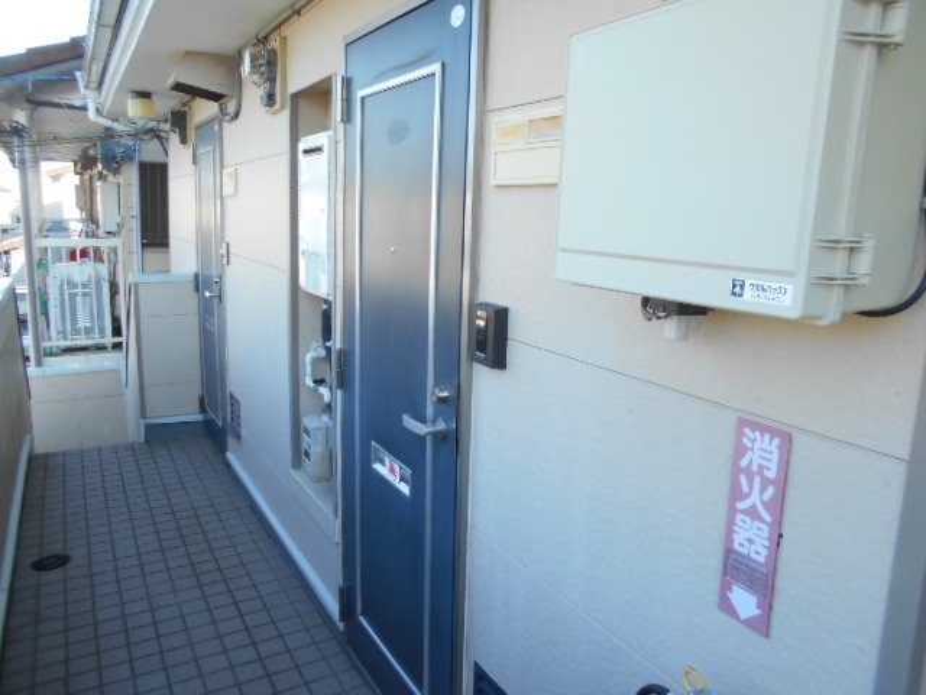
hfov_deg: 67.3
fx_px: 696
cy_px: 348
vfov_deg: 53.1
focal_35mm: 26
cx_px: 463
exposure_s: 1/125
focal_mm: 4.6
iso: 80
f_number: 3.2
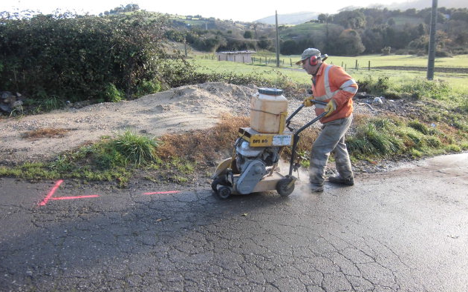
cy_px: 142
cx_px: 233
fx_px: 357
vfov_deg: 44.6
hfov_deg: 66.5
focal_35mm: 28
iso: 100
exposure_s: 1/100
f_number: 2.8
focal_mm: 4.7
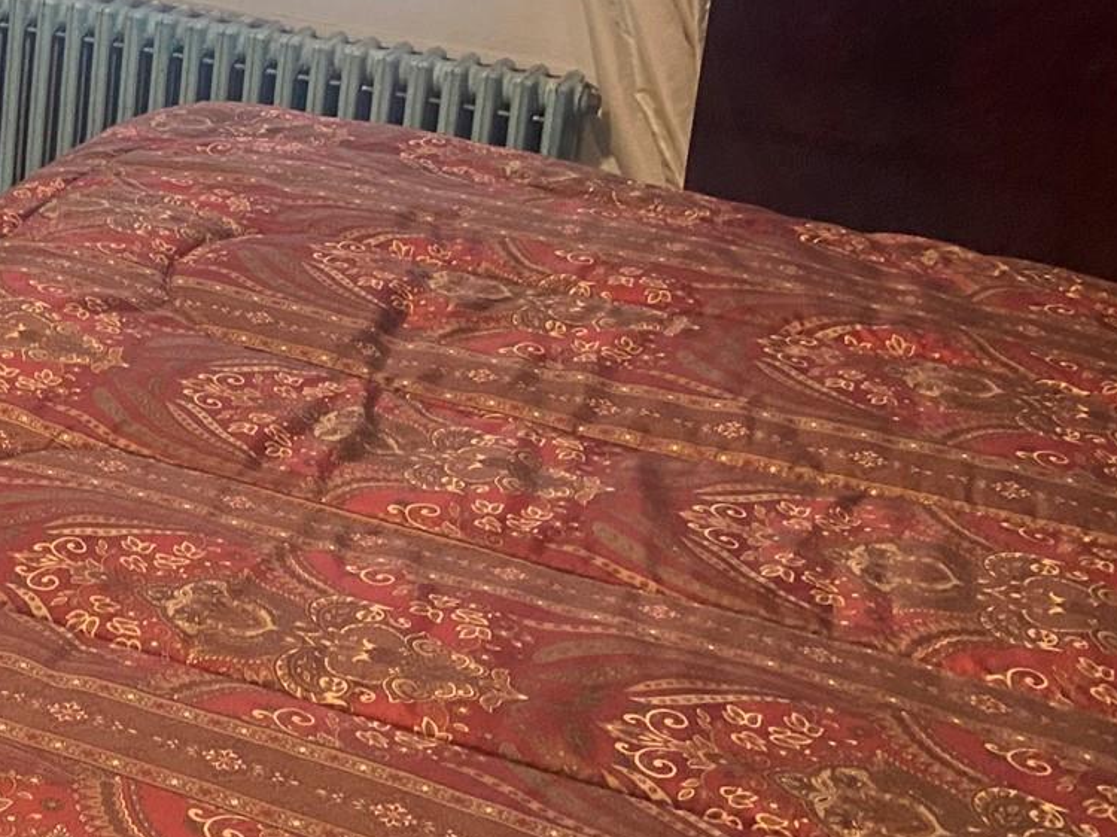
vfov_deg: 20.0
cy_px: -36
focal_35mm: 71
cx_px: -340
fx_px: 2290
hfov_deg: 24.0
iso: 320
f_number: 1.8
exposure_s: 1/60
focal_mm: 4.25
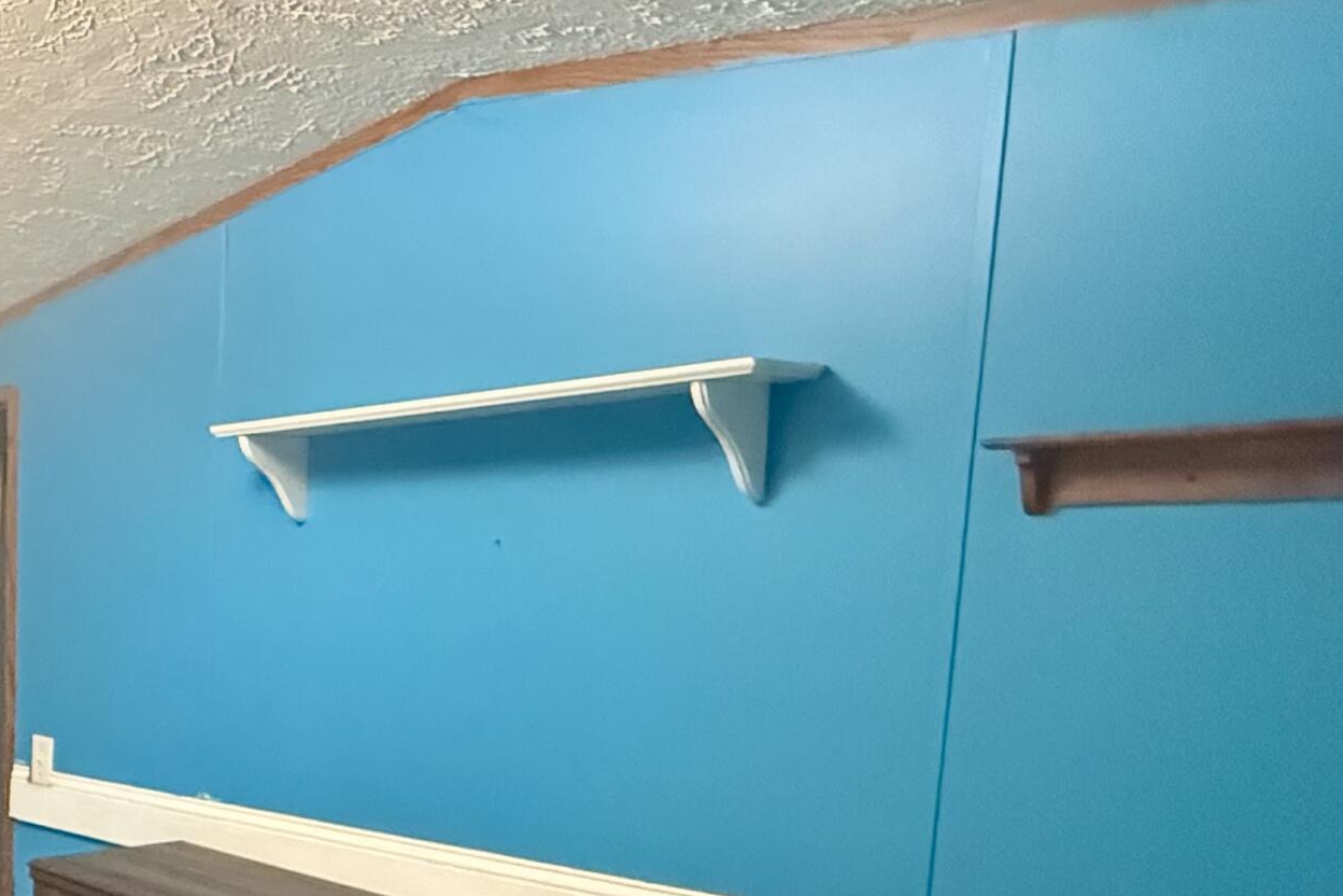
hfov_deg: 43.4
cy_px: 728
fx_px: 1306
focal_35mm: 35
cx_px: -102
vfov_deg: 36.5
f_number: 2.2
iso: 1250
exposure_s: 1/60
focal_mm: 2.22
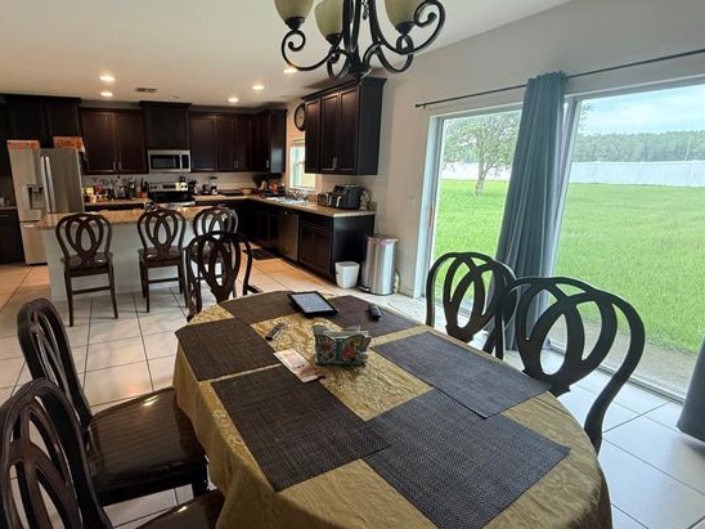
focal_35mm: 18
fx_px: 367
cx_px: 253
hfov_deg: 85.6
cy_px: 243
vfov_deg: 71.5
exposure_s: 1/60
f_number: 2.2
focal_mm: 2.22
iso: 320
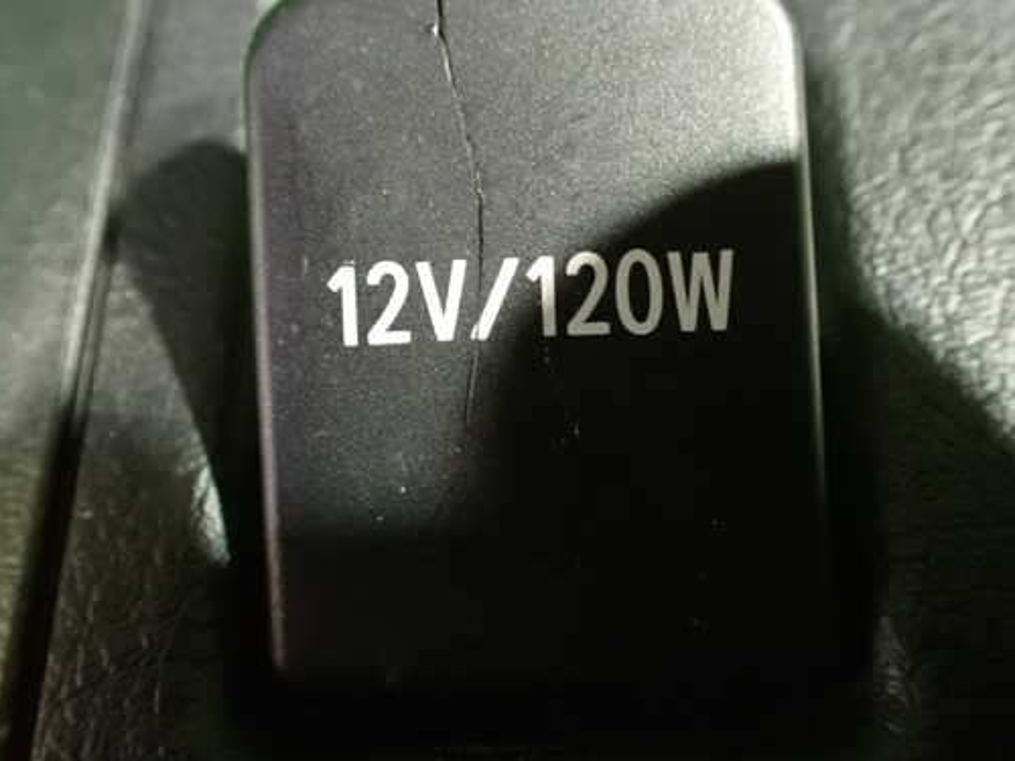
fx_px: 1056
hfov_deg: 51.3
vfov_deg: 39.7
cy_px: 375
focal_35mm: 36
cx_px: 491
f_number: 2.3
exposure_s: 1/13
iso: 1600
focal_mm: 5.4
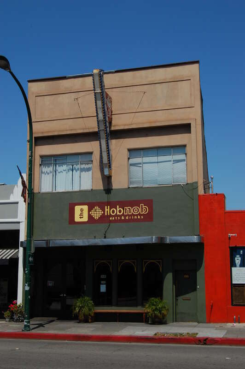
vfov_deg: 38.9
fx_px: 521
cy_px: 184
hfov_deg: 26.4
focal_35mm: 51
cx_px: 122
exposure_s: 1/200
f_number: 16
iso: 200
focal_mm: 34
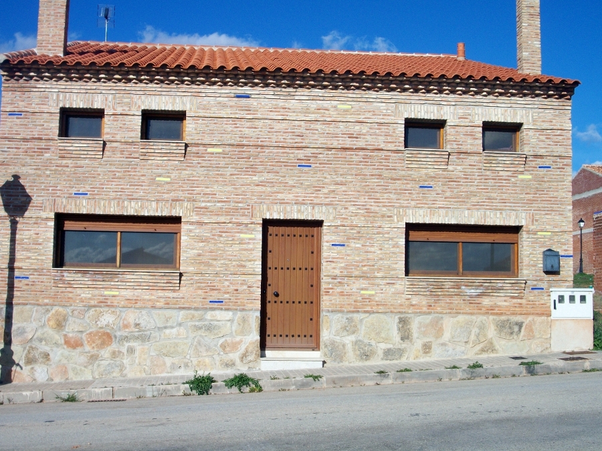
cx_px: 301
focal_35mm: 54
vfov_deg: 27.0
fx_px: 939
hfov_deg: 35.5
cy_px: 226
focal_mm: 9.7
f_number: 7.2
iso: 80
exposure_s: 1/320
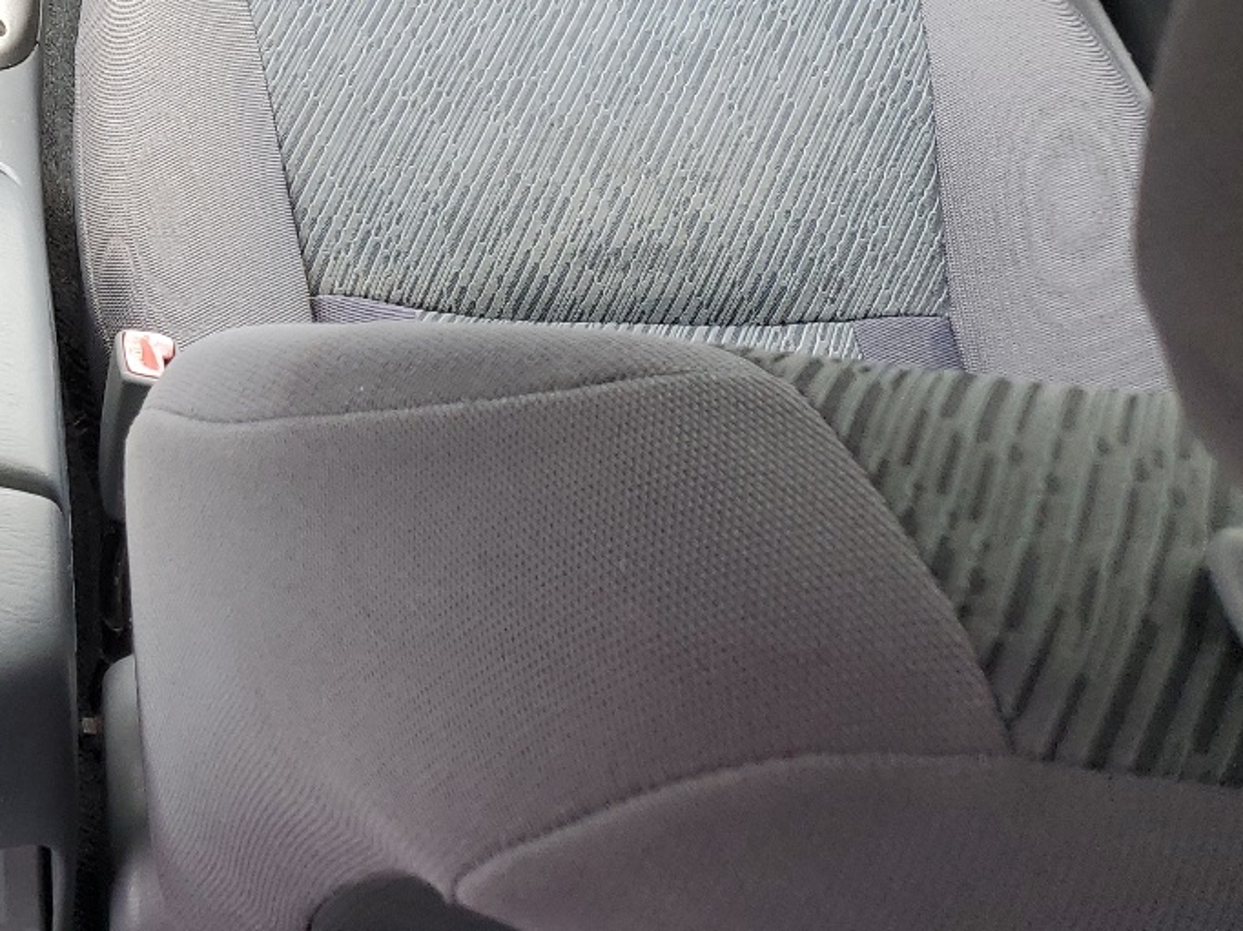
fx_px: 2190
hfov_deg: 28.1
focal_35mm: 61
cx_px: -204
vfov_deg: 22.4
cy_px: -133
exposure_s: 1/141
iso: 50
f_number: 1.5
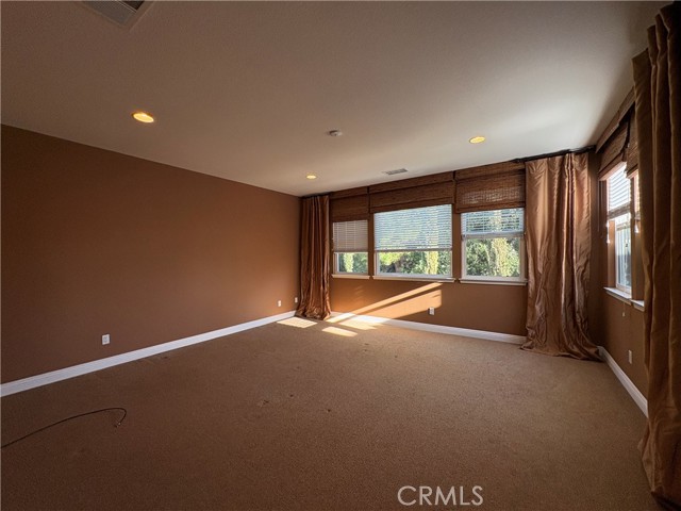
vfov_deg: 85.7
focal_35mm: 14
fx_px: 275
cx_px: 340
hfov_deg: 102.1
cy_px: 256
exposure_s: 1/108
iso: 125
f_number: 2.2
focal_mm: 2.22
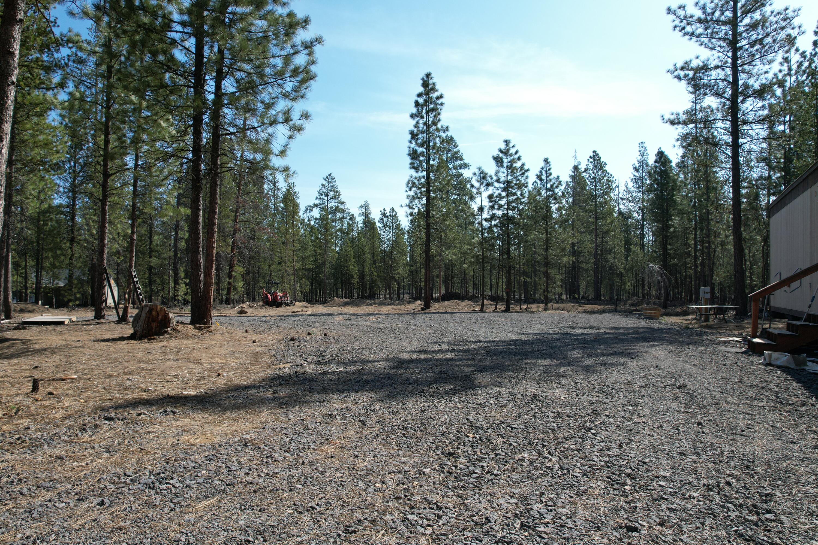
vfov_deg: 57.2
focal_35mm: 22
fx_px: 500
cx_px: 409
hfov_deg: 78.6
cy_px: 272
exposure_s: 1/1500
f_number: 2.8
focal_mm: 8.38
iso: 100
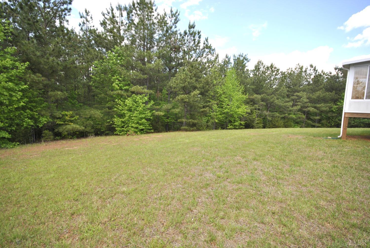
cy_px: 124
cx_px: 185
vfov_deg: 77.5
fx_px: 154
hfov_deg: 100.3
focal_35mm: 15
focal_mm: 10
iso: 100
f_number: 6.3
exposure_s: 1/160
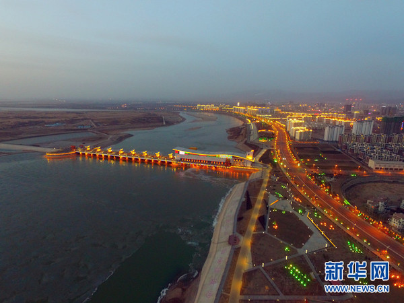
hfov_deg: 81.7
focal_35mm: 20
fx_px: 233
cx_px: 202
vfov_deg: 66.0
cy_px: 152
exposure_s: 1/7.5
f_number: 2.8
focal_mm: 3.61
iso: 380
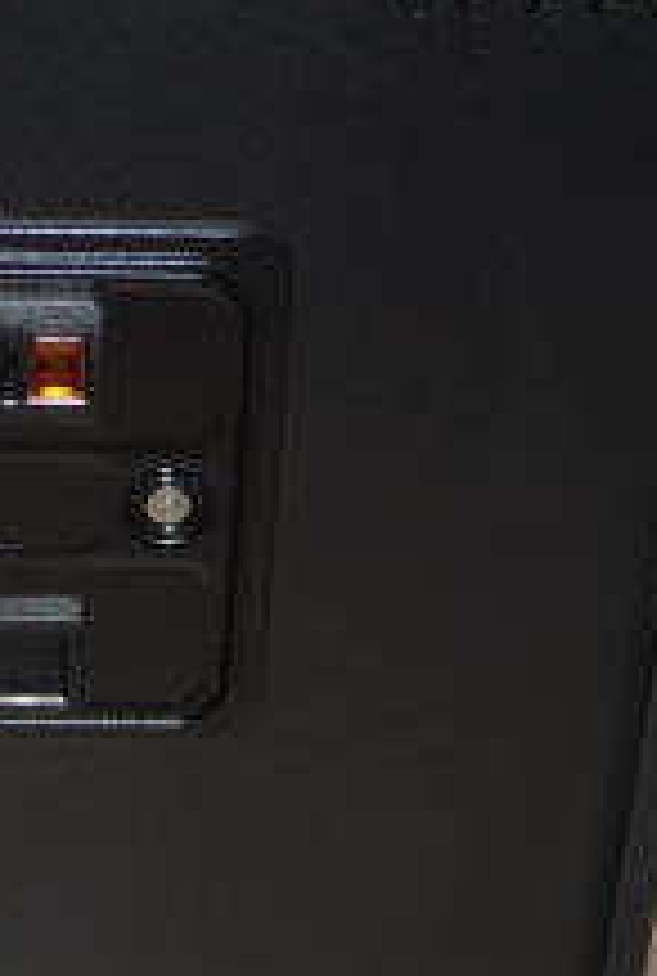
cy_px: 108
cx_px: 63
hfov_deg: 11.8
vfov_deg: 17.4
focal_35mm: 116
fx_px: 3155
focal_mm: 28
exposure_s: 1/60
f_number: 4.2
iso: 200
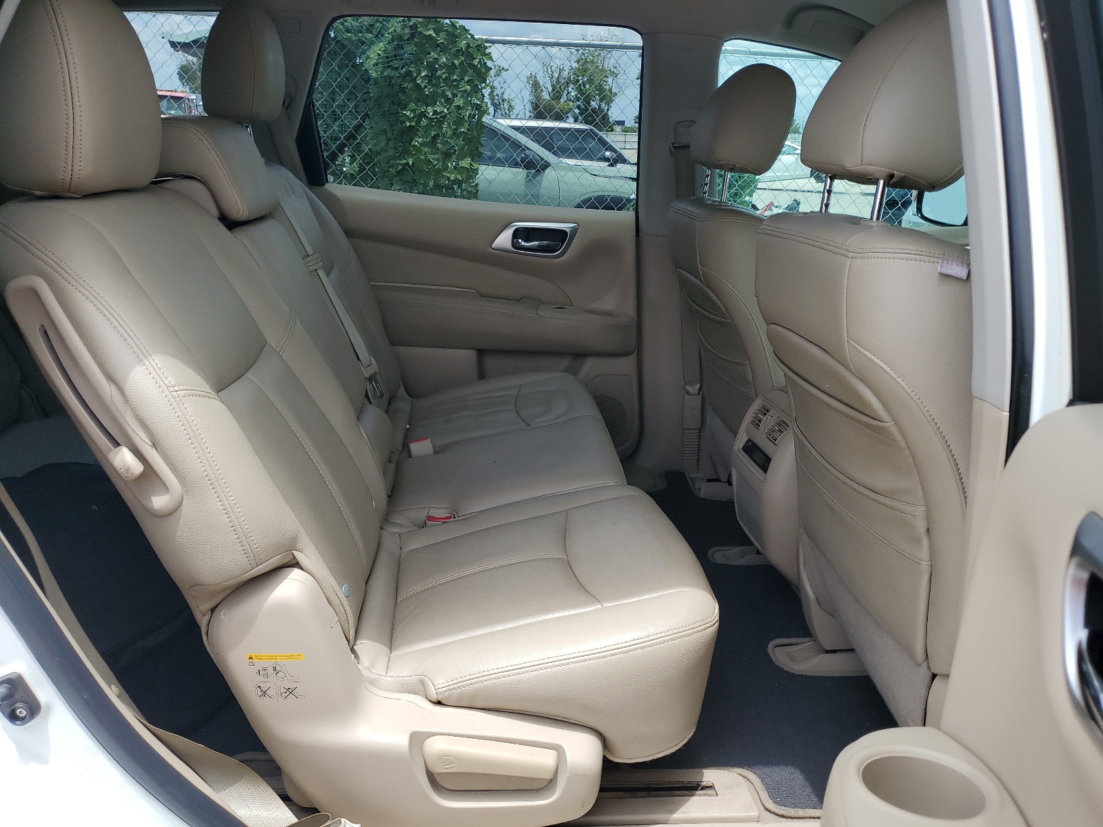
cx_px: 552
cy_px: 414
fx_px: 828
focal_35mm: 26
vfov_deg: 53.1
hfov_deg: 67.3
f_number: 1.5
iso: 50
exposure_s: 1/1111
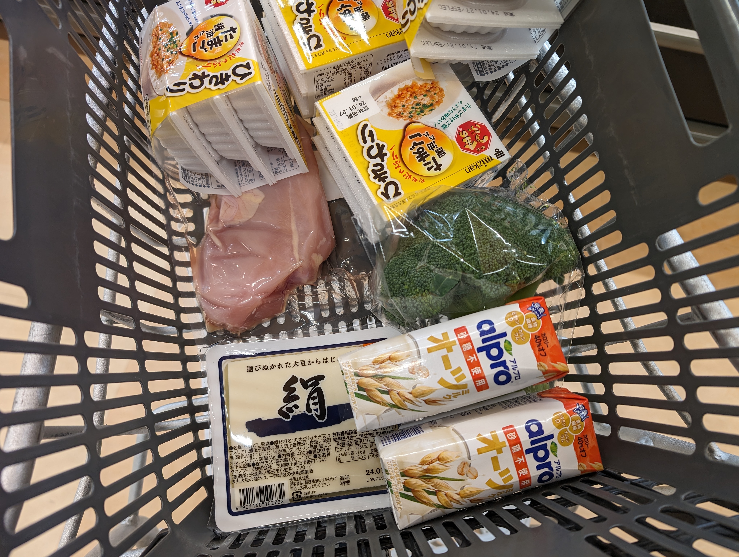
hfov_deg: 71.5
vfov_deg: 56.9
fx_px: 513
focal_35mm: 24
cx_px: 370
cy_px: 278
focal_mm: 6.9
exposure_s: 1/120
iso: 75
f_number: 1.68
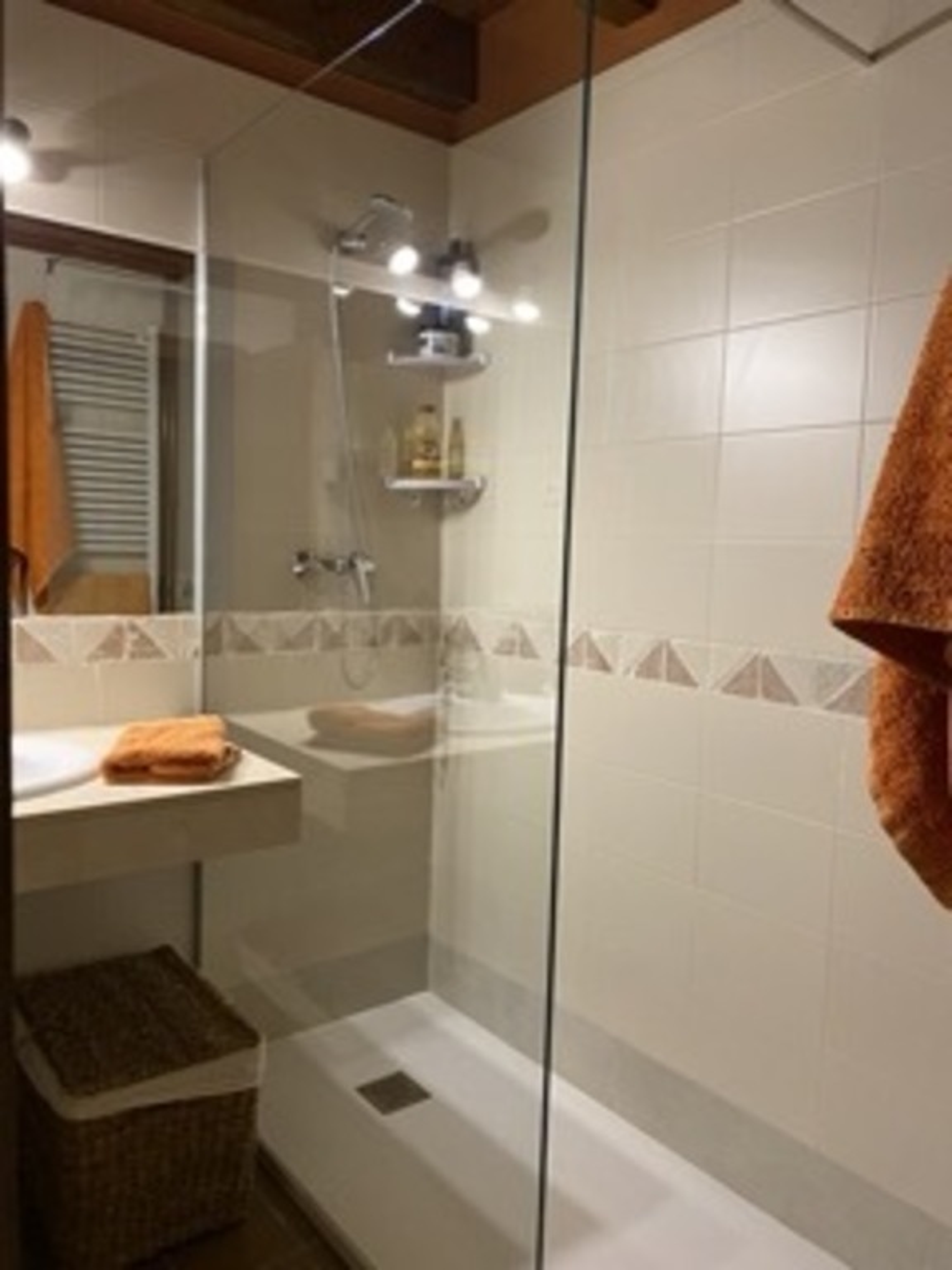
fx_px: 953
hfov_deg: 53.1
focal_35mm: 26
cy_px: 635
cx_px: 476
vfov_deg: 67.3
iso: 200
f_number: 1.8
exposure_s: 1/50
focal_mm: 4.25
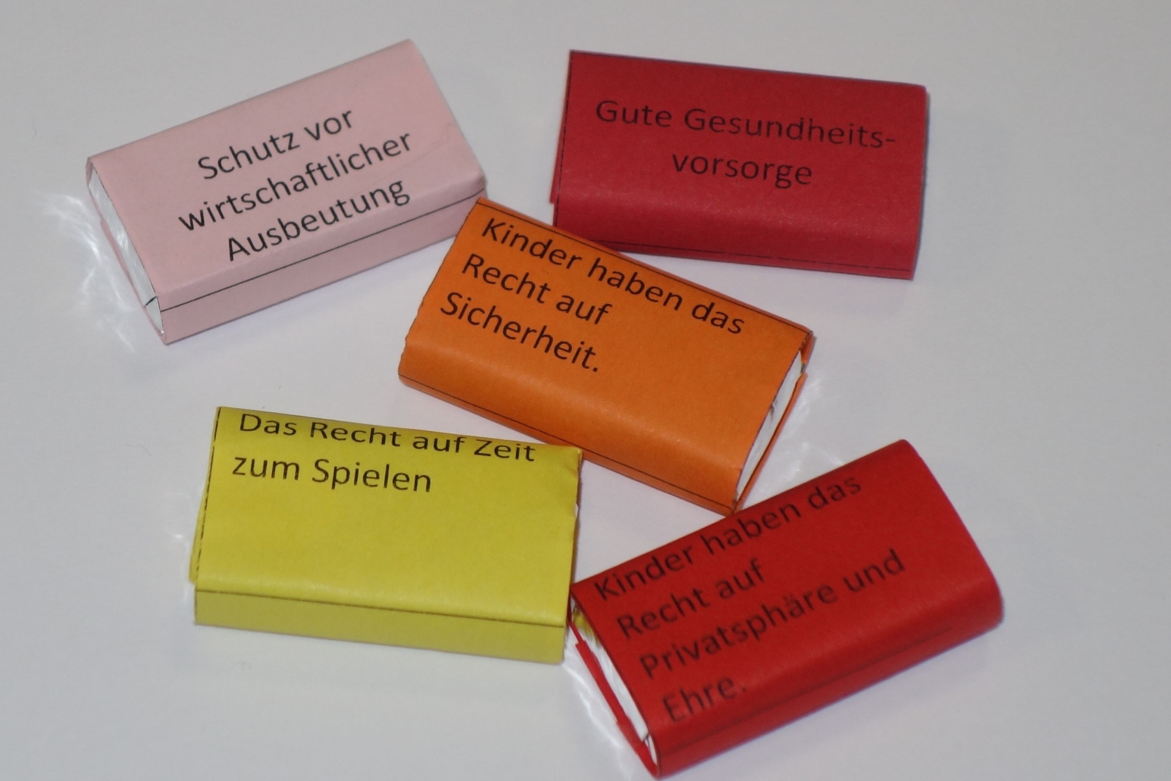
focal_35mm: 100
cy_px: 390
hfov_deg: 20.4
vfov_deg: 13.7
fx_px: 3253
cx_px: 586
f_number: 4.9
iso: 200
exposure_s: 1/100
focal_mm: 37.1
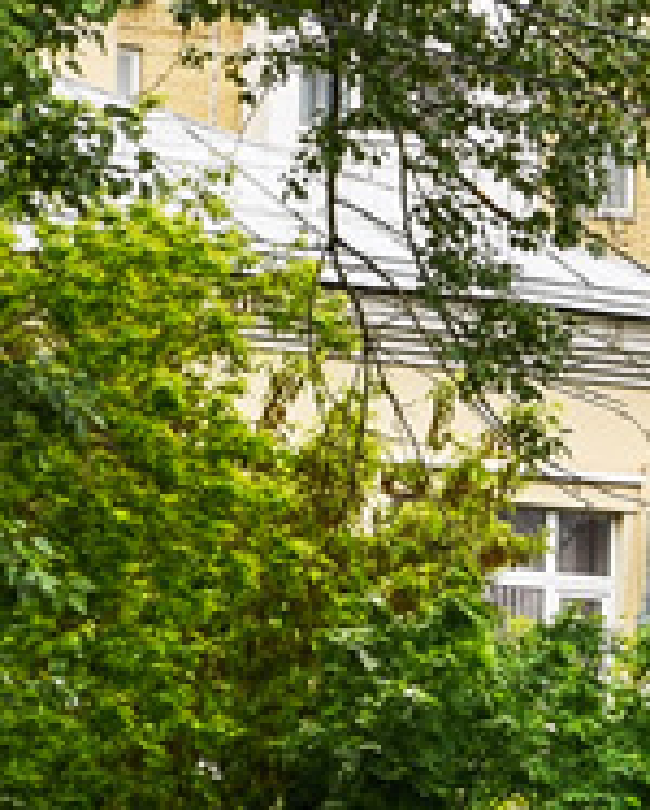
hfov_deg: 3.3
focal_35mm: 451
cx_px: 2565
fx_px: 10828
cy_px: 888
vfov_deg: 4.3
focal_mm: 50
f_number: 8
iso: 200
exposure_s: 1/60
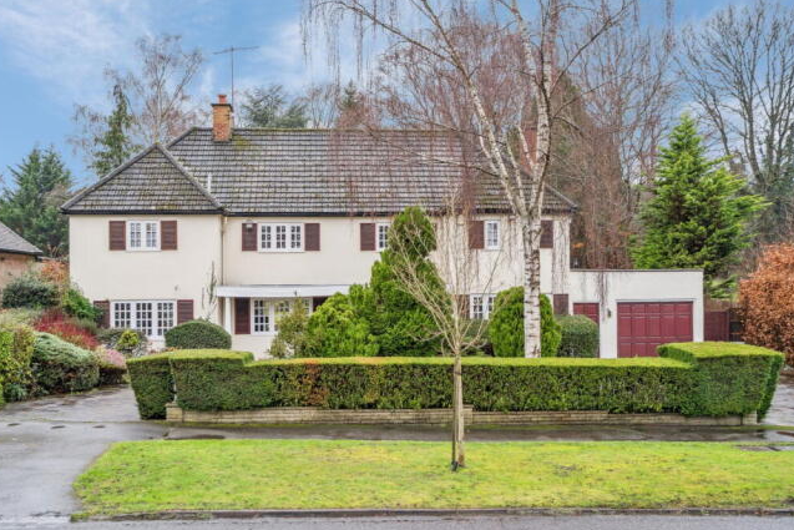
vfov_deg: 36.9
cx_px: 391
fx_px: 794
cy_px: 267
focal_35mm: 36
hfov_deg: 53.1
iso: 320
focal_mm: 35
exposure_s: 1/50
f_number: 4
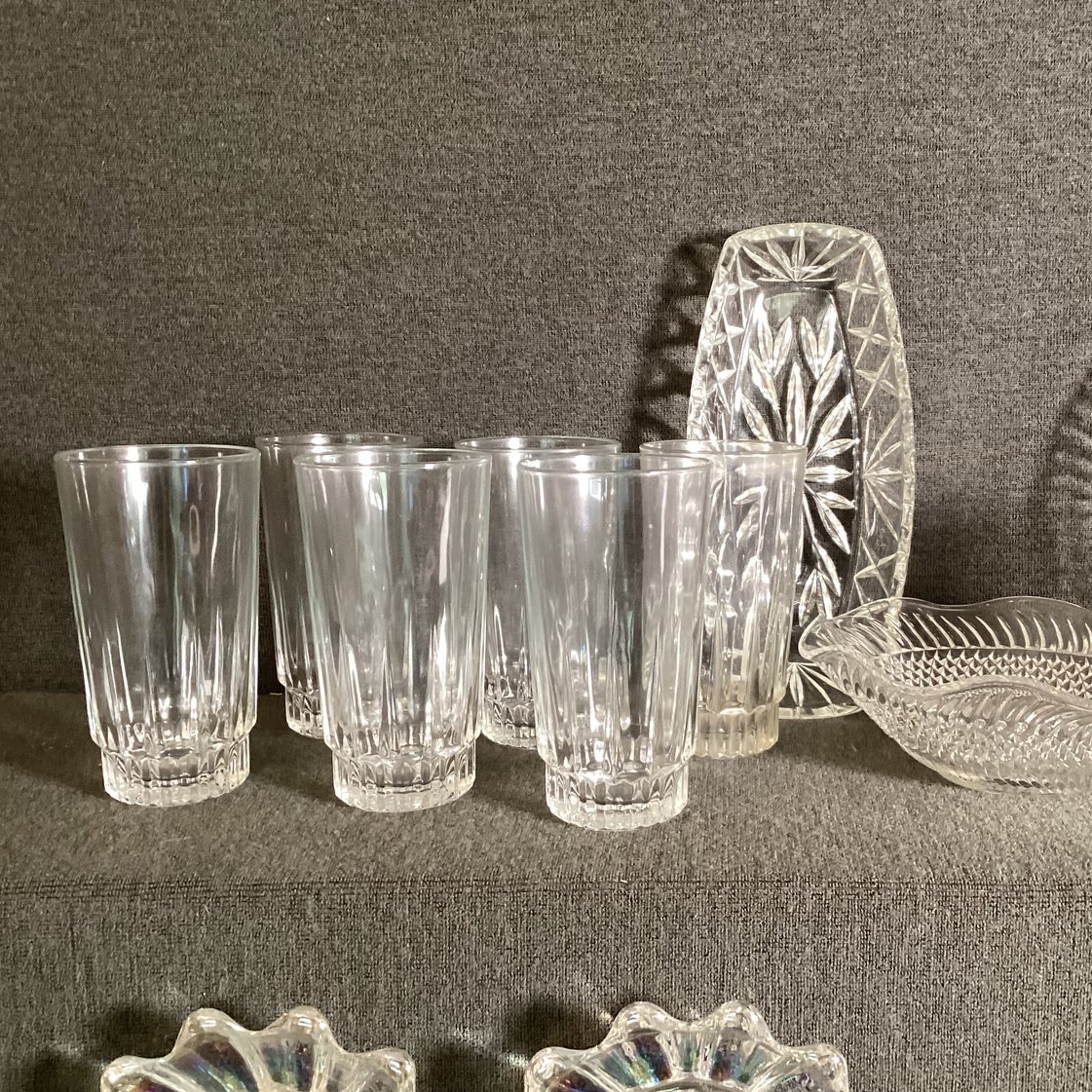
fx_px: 1321
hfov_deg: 44.4
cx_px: 709
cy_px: 544
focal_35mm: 37
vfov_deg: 44.9
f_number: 2.4
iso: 200
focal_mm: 3.3
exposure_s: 1/60
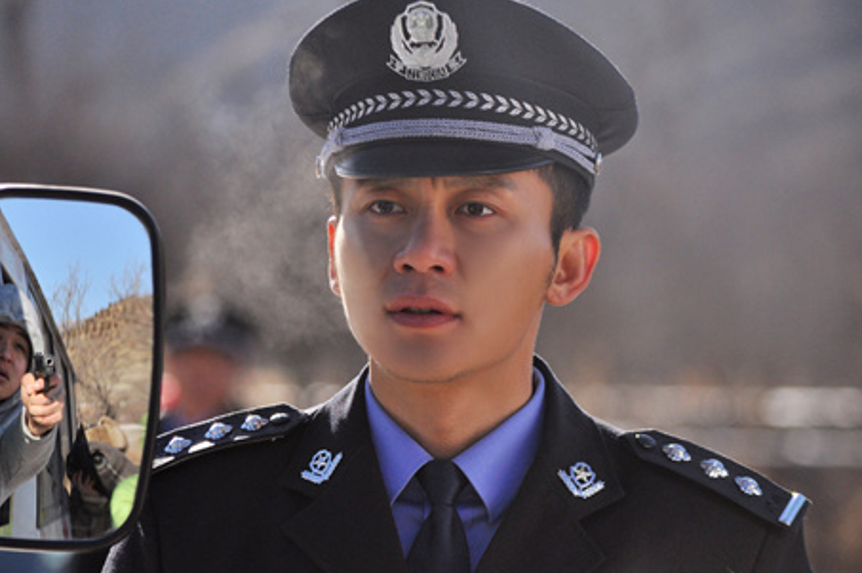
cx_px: 371
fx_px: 6530
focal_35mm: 273
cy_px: 292
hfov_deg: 7.6
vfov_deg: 5.0
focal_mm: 150
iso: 500
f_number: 4.8
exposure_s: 1/3200
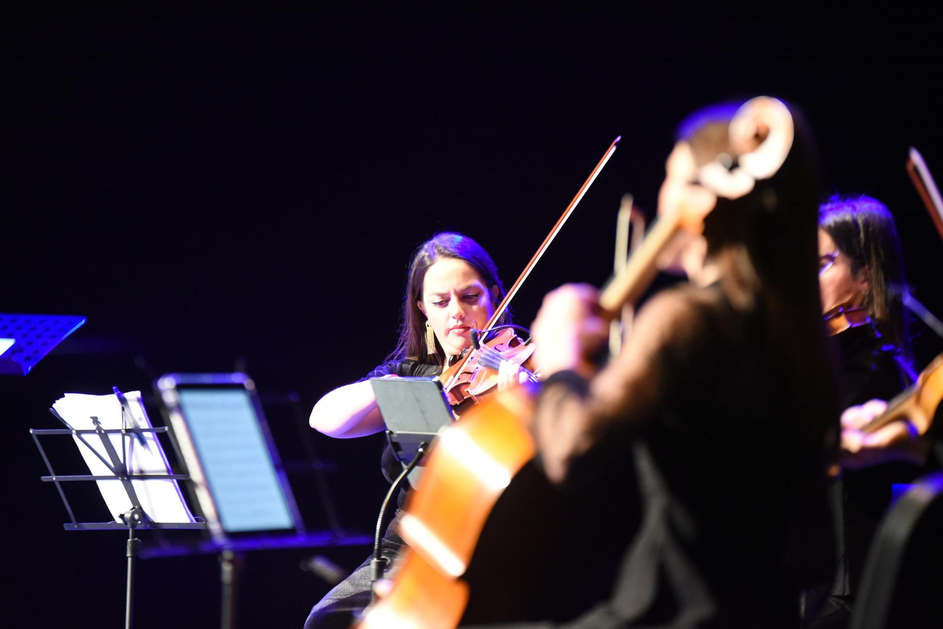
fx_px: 4192
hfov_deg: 12.8
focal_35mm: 160
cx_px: 472
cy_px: 314
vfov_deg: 8.6
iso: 7200
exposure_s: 1/100
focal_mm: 160
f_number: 2.8
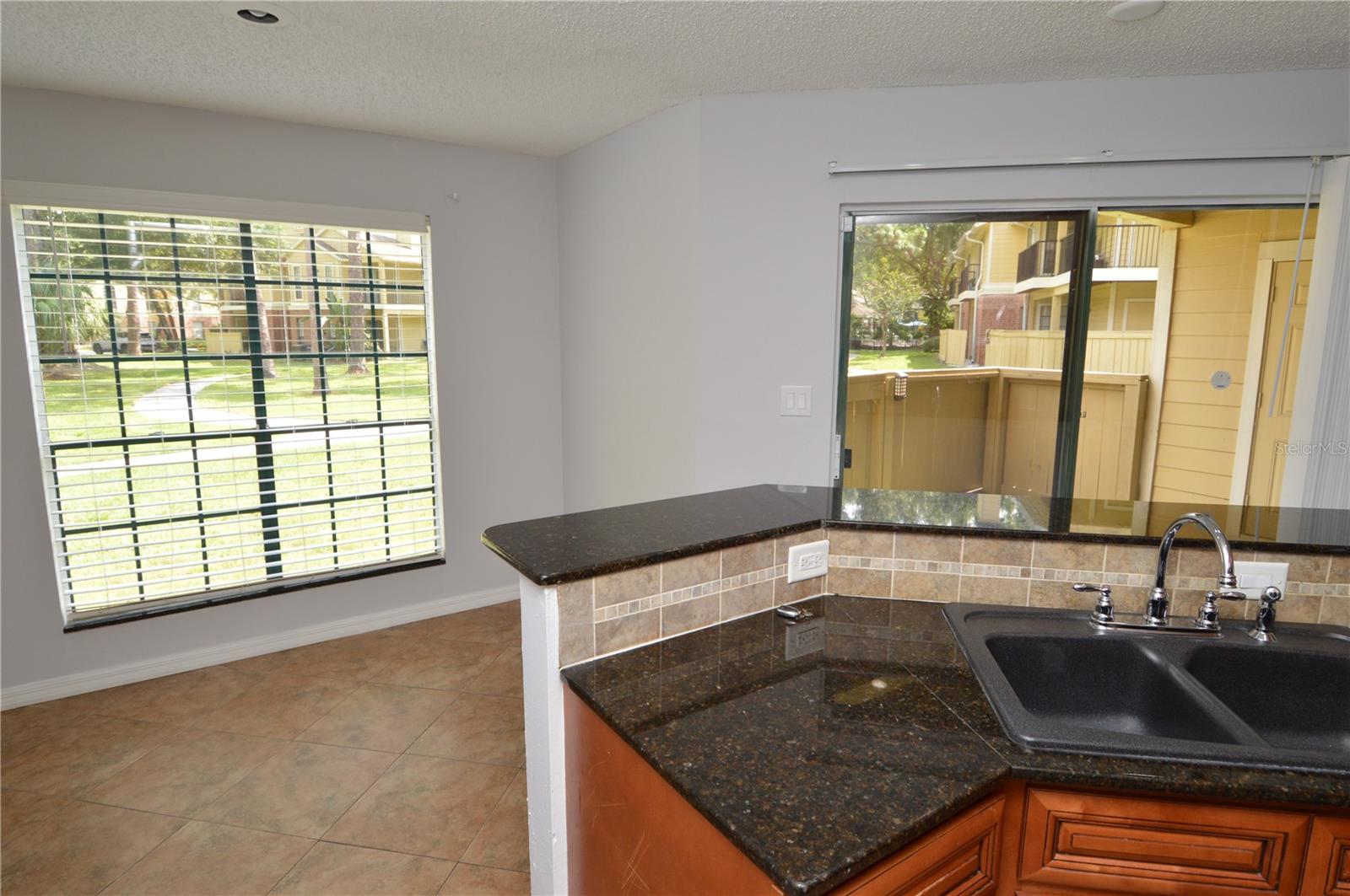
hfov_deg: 90.1
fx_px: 674
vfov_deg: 67.3
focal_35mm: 18
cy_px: 448
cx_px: 675
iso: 360
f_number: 5.6
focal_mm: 12
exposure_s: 1/125
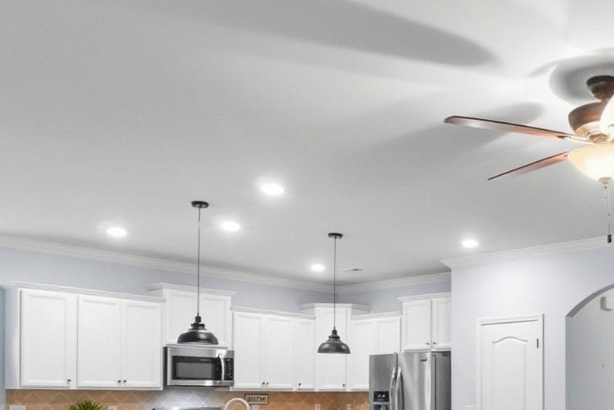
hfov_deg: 45.2
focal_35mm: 38
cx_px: 570
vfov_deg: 32.8
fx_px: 648
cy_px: 388
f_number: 4.5
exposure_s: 1/60
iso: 100
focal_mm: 10
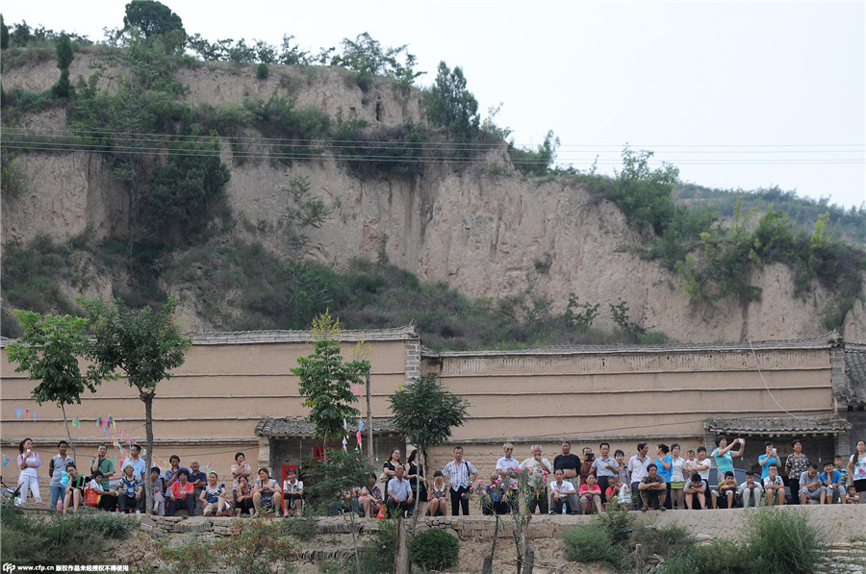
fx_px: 2522
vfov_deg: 13.0
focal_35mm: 105
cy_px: 287
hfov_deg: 19.5
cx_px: 433
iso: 200
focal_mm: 70
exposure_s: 1/640
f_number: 2.8
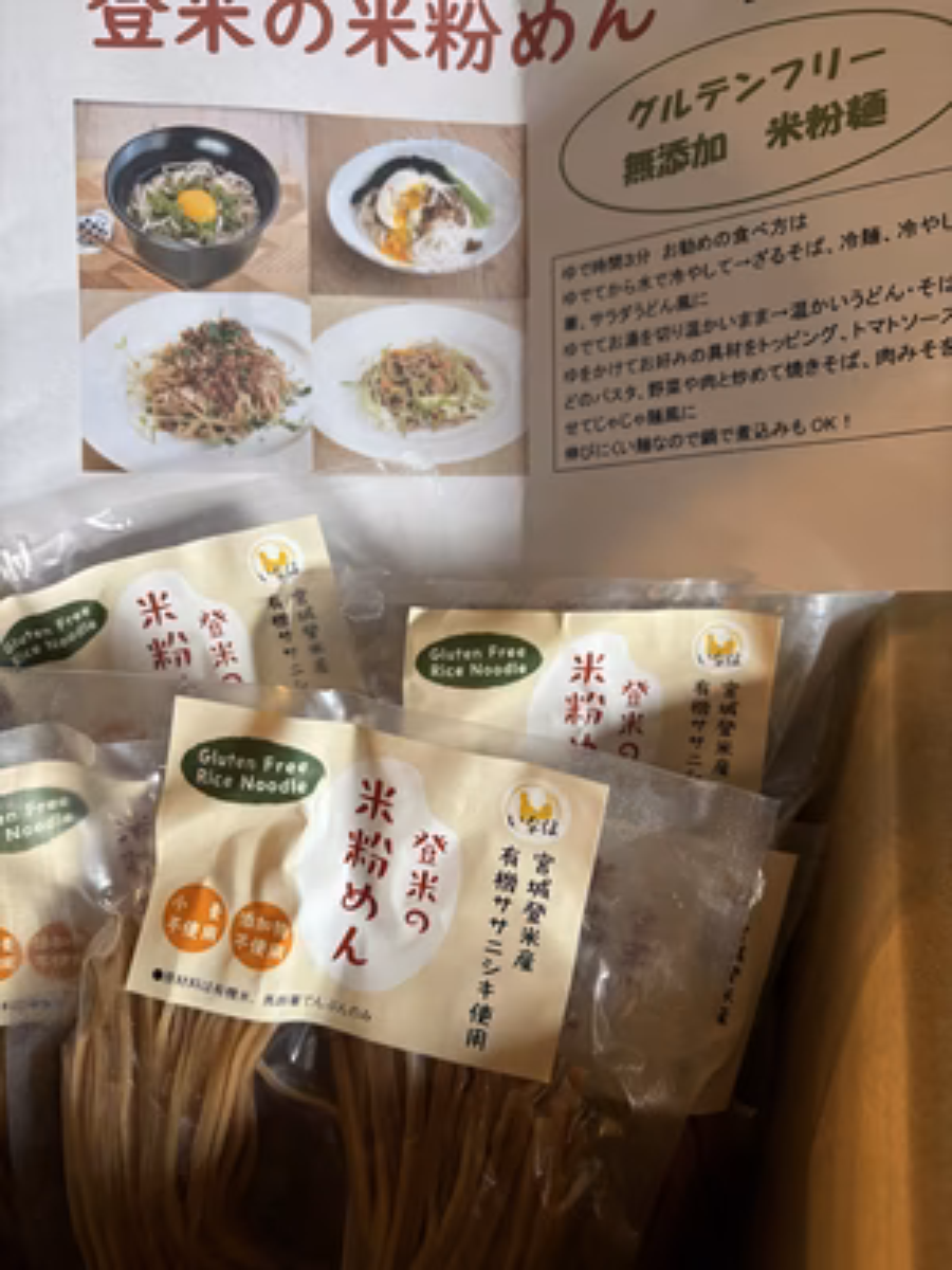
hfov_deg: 53.1
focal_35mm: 26
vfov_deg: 67.3
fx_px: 953
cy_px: 635
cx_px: 476
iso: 160
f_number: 1.6
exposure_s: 1/50
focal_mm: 5.96
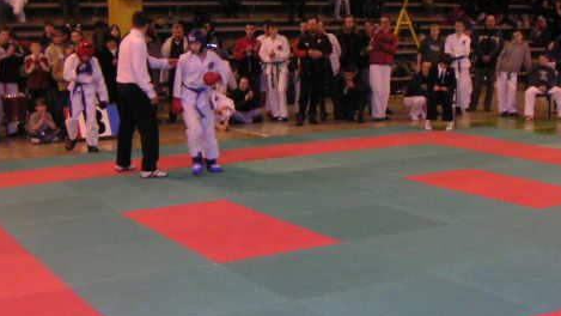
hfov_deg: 37.7
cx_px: 341
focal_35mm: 55
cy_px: 187
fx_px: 818
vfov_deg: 21.8
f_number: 2.8
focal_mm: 4.8
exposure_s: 1/45
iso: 200
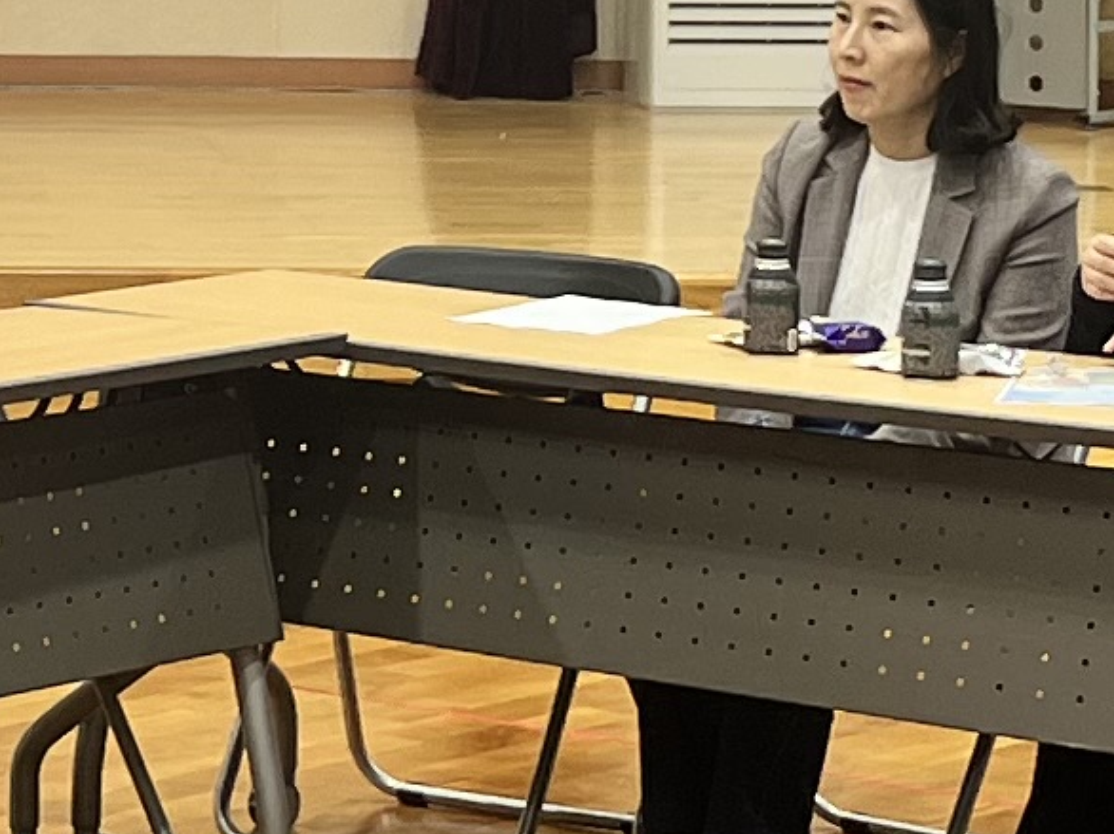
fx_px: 5758
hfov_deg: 10.9
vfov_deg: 8.2
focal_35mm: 179
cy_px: -95
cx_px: -49
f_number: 1.6
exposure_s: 1/134
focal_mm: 5.1
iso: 50
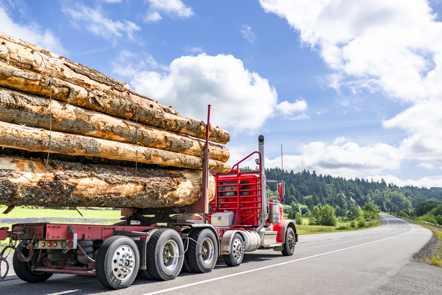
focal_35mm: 35
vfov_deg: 37.9
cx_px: 221
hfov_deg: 54.4
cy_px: 148
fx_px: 430
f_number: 2.8
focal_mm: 35
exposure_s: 1/2500
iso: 64
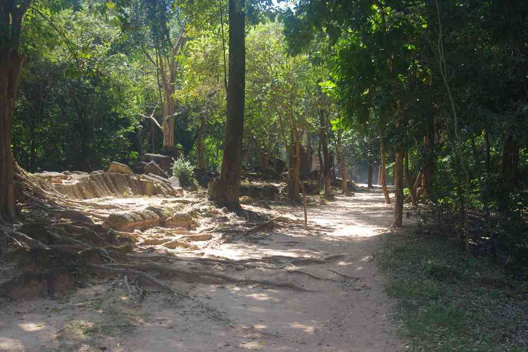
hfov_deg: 42.3
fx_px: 682
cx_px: 264
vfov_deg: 28.9
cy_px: 176
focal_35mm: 46
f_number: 6.3
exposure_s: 1/60
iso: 200
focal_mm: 31
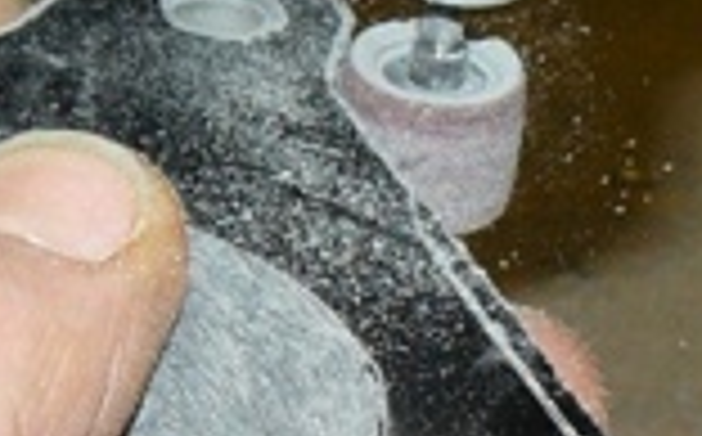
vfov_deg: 7.2
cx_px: -166
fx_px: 3458
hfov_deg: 11.3
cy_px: 402
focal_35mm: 181
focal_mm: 6
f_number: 4
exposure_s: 1/30
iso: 100
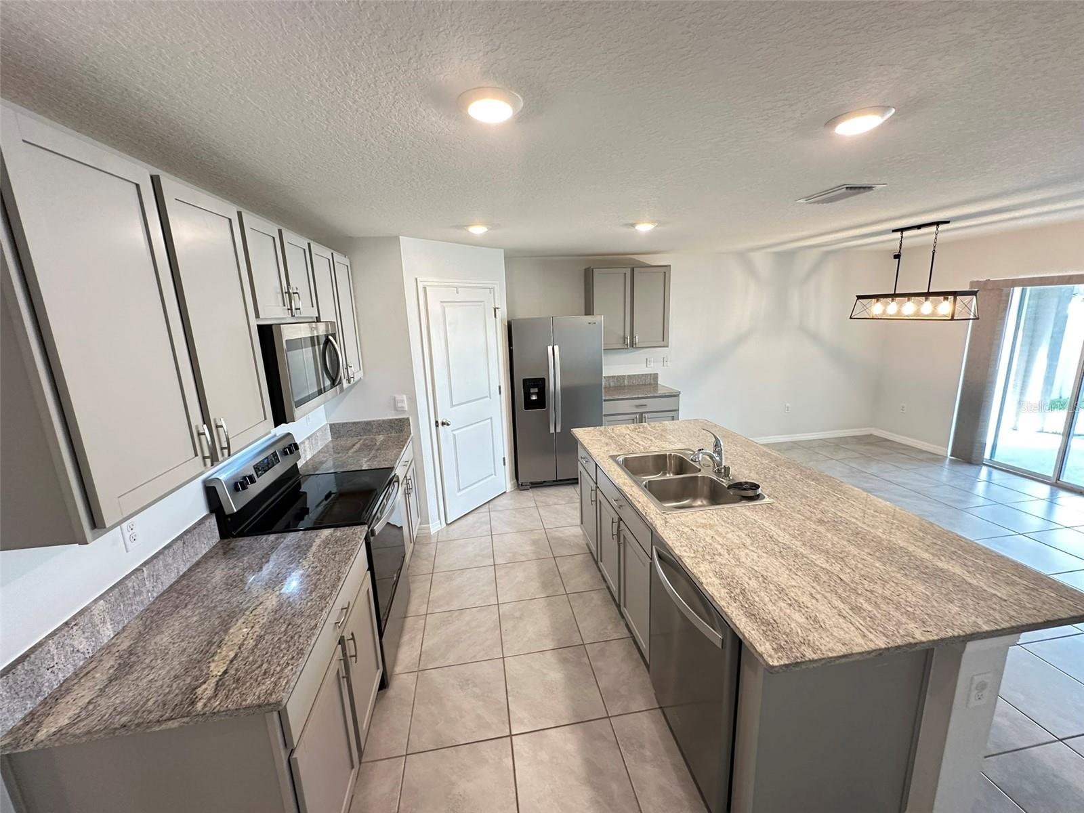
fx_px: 438
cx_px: 542
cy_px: 406
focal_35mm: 14
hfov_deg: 102.1
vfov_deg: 85.7
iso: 320
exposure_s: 1/60
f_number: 2.2
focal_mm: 2.22
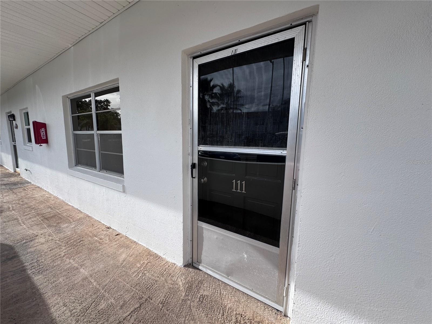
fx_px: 175
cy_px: 162
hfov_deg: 102.1
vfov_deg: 85.7
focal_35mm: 14
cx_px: 216
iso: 40
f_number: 2.2
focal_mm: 2.22
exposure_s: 1/669
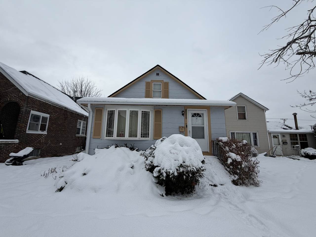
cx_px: 158
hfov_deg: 102.1
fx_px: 128
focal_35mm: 14
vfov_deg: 85.7
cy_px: 118
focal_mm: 2.22
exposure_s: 1/1189
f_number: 2.2
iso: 20
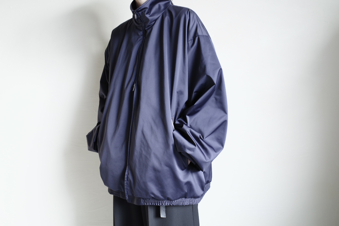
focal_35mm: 28
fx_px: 264
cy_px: 113
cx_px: 170
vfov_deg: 46.4
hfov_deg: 65.5
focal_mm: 18.3
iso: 640
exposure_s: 1/30
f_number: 2.8
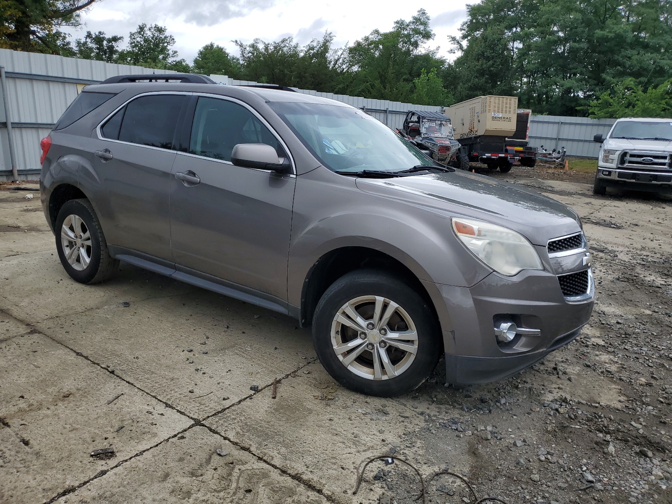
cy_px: 252
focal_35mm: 26
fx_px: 505
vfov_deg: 53.1
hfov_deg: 67.3
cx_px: 336
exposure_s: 1/909
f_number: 1.5
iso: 50
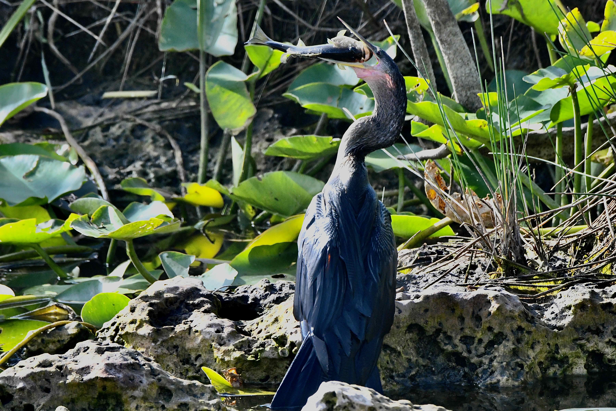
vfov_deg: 2.7
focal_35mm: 500
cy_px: 206
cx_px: 308
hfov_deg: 4.1
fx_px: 8555
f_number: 14
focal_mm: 500
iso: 4000
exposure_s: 1/800
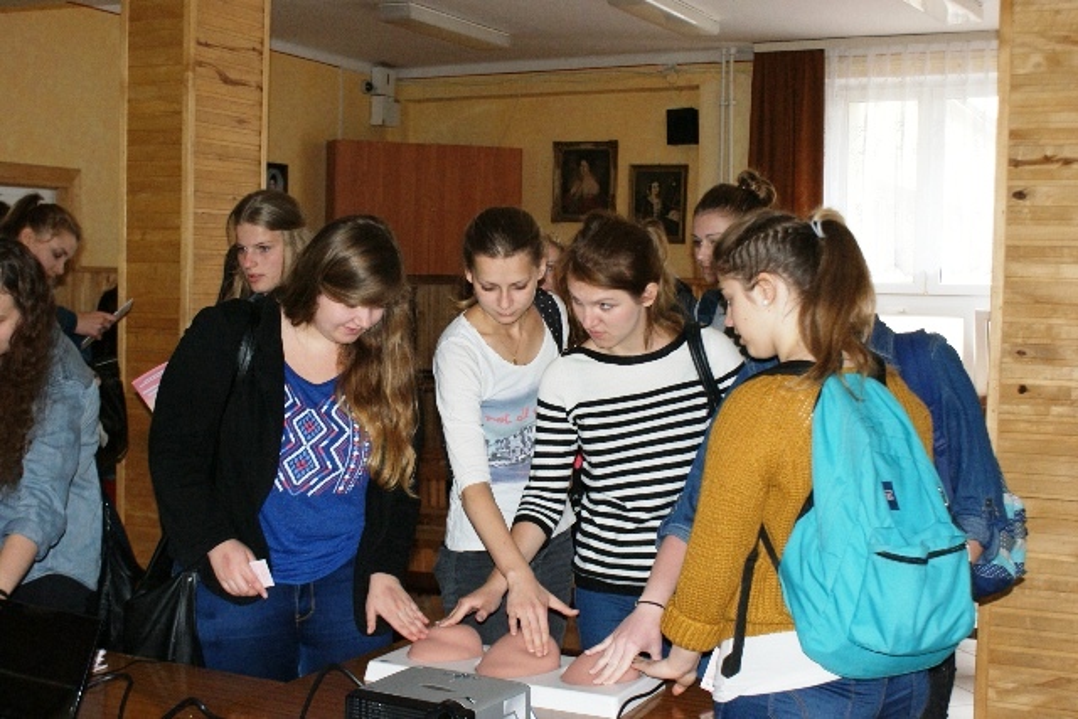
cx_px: 539
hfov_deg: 43.6
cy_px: 360
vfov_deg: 29.9
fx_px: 1348
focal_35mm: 45
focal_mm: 30
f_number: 5
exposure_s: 1/60
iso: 400
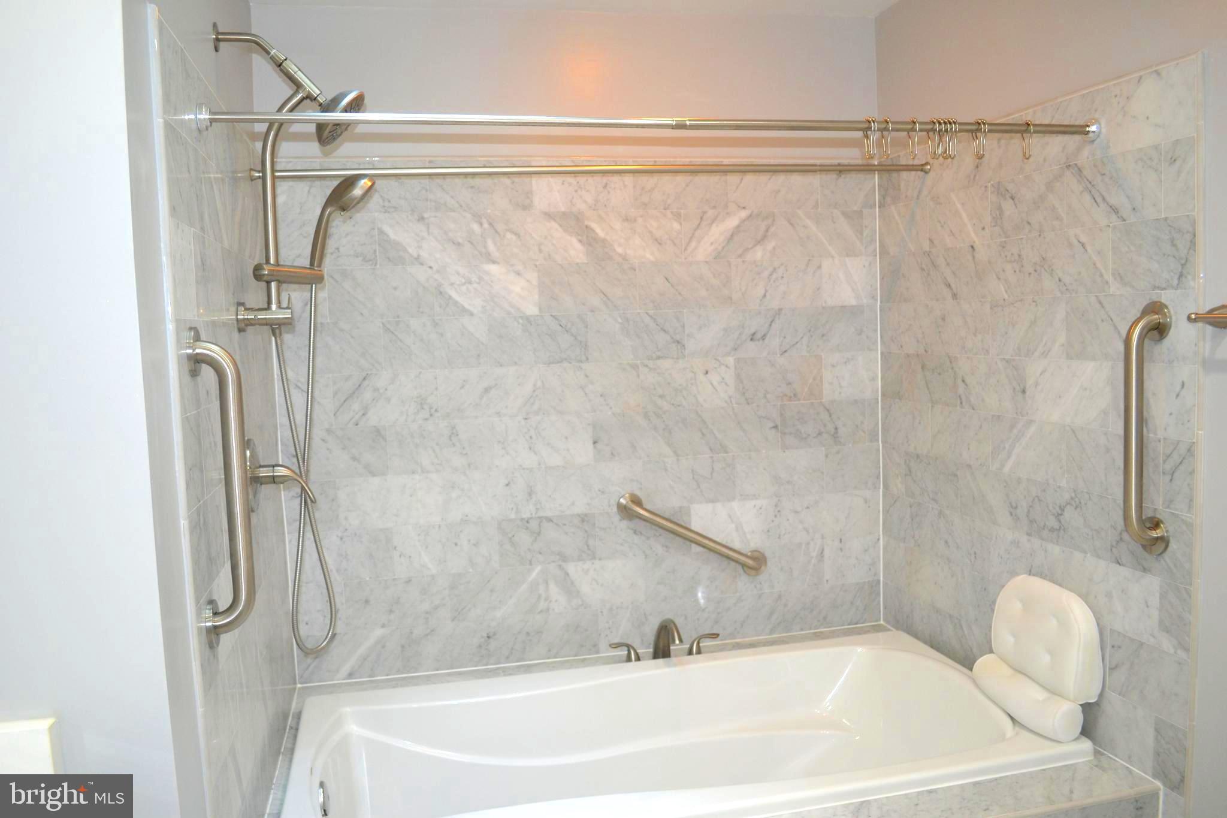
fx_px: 920
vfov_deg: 47.9
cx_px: 614
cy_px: 409
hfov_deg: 67.4
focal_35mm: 27
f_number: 3.5
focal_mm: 18
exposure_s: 1/60
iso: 720
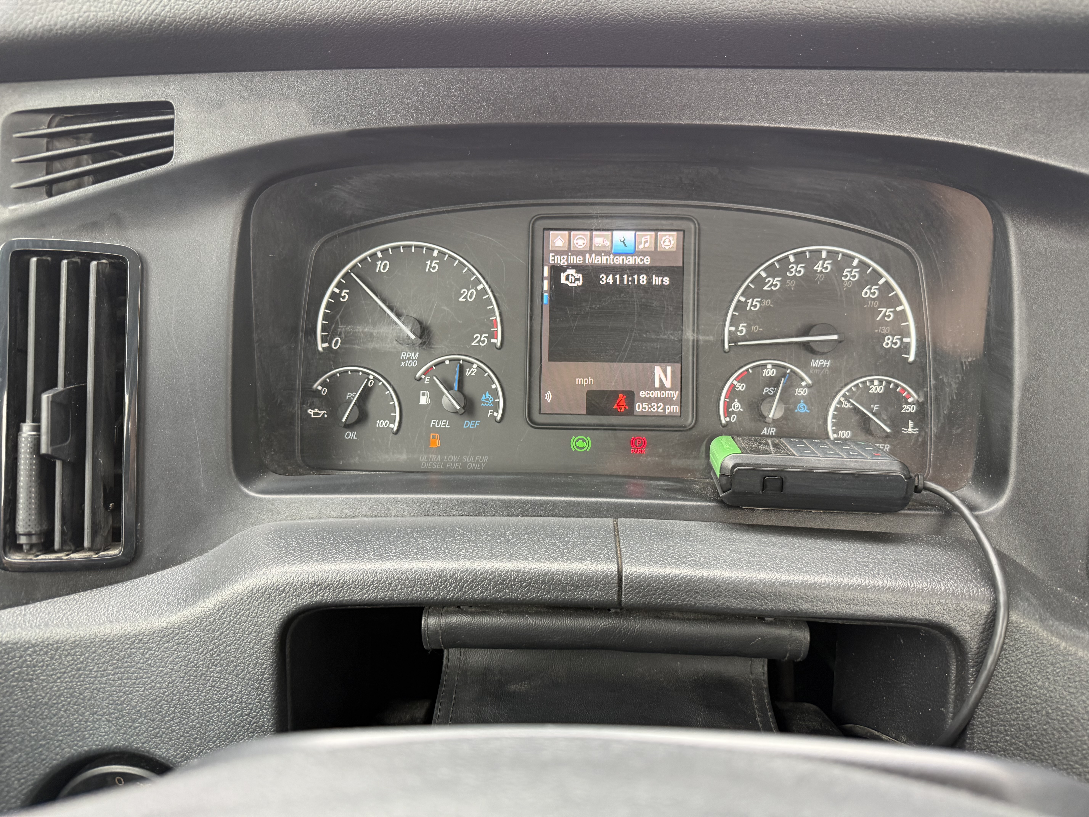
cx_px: 544
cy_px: 408
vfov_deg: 56.8
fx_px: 755
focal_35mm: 24
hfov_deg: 71.6
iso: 200
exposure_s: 1/104
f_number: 1.78
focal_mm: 6.76
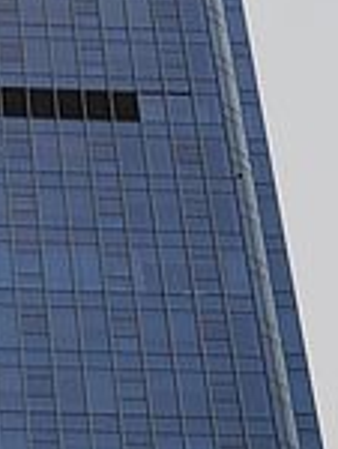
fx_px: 2116
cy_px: 1000
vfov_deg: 10.7
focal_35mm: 163
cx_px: -165
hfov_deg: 8.9
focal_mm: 5.52
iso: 246
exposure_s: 1/2182
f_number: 1.9
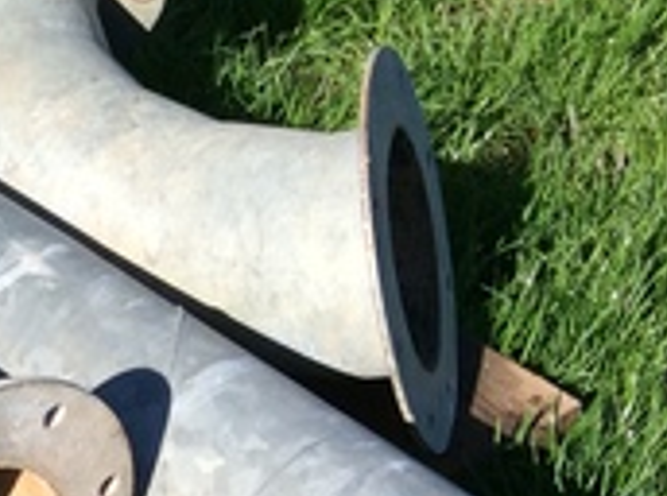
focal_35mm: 123
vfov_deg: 12.0
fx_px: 2363
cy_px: 277
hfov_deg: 14.8
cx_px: -353
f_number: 2.4
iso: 32
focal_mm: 3.3
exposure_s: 1/1244
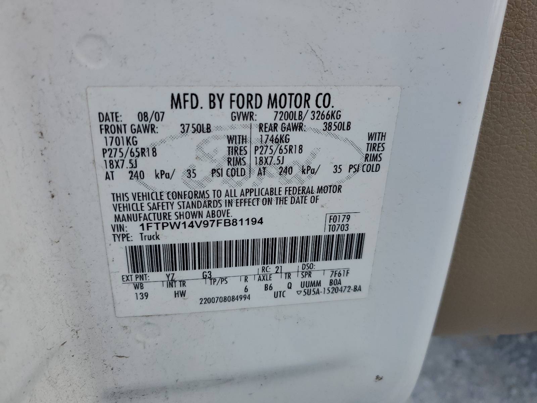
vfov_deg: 53.1
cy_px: 202
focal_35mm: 26
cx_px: 268
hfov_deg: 67.3
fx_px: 403
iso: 50
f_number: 1.5
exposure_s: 1/1667
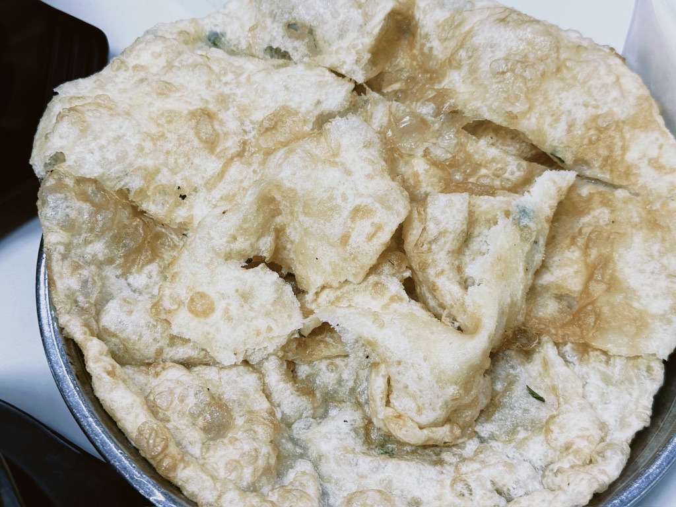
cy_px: 254
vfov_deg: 30.3
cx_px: 338
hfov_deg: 39.7
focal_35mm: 48
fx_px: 937
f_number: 1.78
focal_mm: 6.76
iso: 125
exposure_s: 1/50
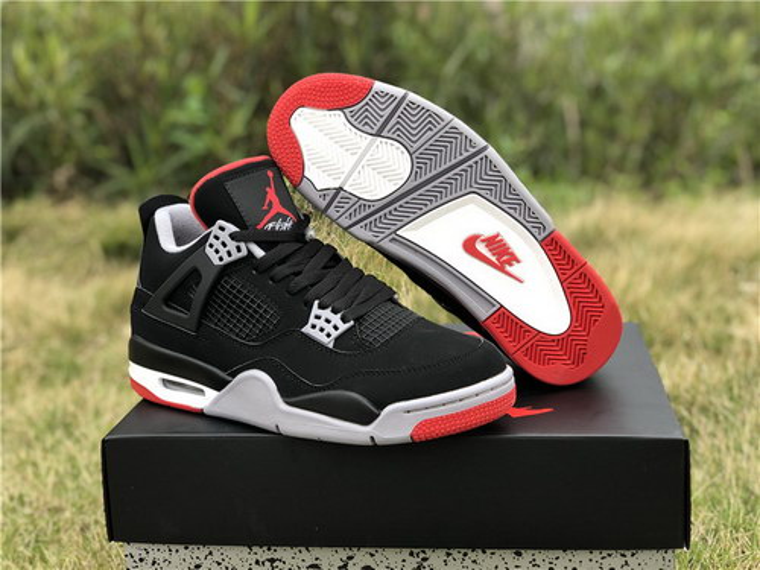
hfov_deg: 36.8
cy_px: 285
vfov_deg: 28.0
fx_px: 1142
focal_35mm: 52
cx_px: 380
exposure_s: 1/60
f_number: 2.4
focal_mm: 6
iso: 16
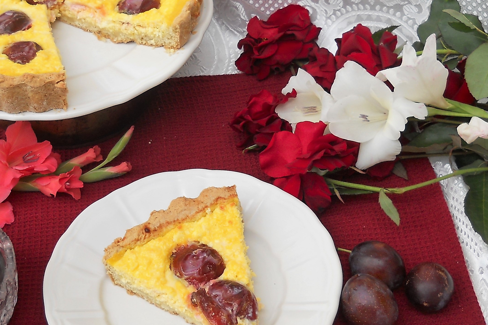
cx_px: 197
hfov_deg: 36.7
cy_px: 154
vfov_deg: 25.1
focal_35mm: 54
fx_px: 732
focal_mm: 6.72
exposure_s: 1/200
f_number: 3.1
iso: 80
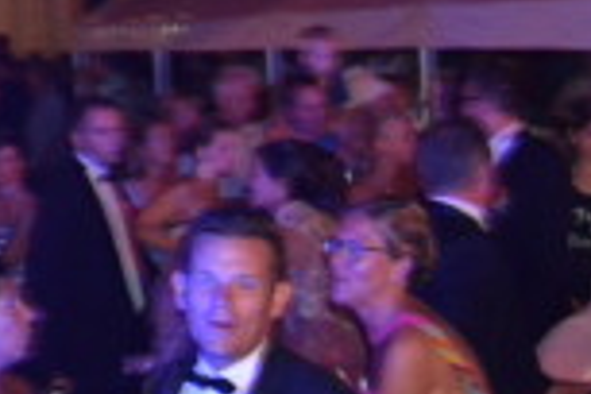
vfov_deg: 12.6
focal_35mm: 109
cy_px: 270
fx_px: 1782
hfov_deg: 18.6
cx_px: 77
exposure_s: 1/60
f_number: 3.8
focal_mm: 23
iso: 3200
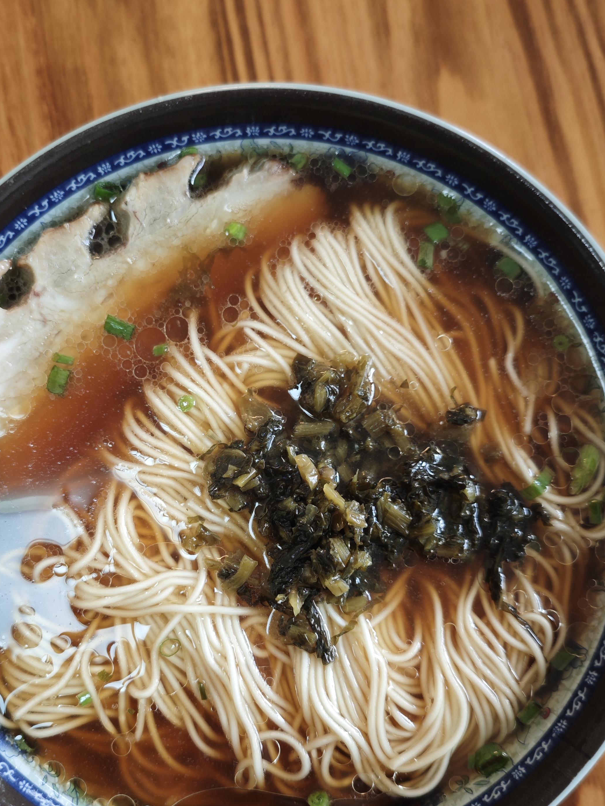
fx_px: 792
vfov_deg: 53.8
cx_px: 257
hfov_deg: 41.7
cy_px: 455
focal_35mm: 34
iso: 320
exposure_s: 1/61.7
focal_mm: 6.55
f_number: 1.6
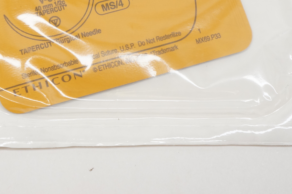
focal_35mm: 94
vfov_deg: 14.2
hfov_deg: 21.6
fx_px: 762
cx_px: 107
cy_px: -13
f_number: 7.1
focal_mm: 29
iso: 800
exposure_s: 1/125
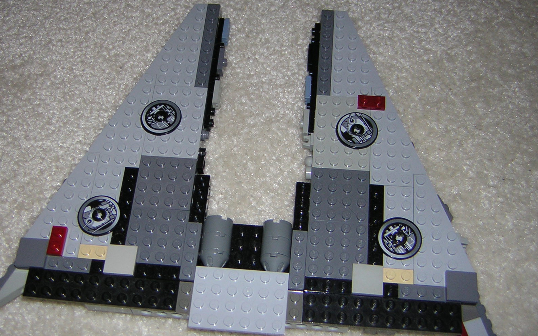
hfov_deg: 43.5
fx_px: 675
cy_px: 176
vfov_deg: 28.0
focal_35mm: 46
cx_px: 271
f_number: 2.8
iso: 50
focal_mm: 5.6
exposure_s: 1/60.1
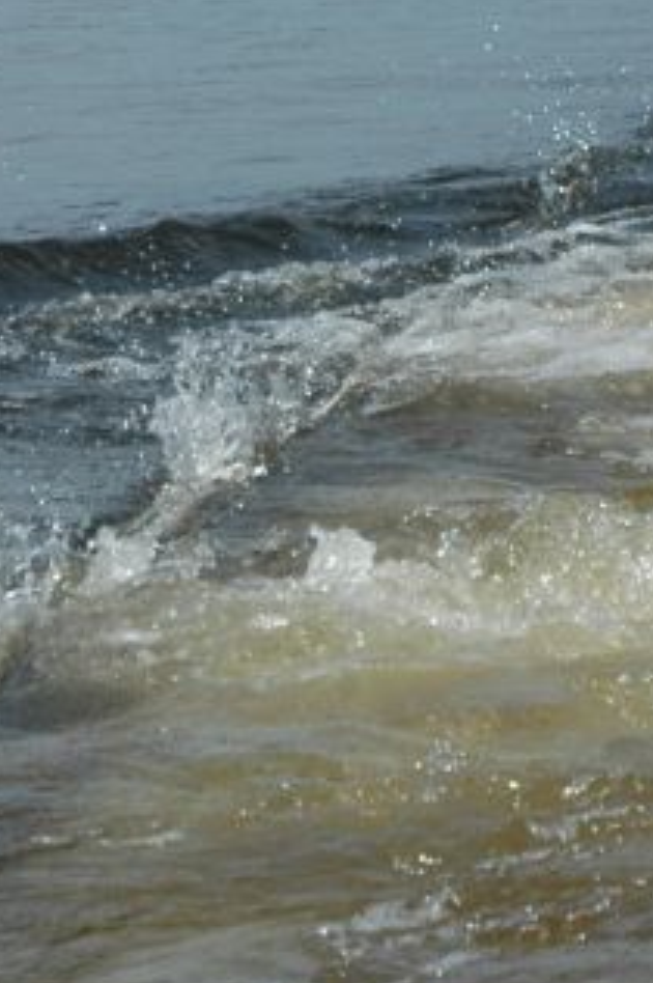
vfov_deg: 6.0
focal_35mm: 340
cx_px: 1035
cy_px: -218
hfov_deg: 4.0
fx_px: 9270
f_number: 10
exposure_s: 1/400
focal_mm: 70
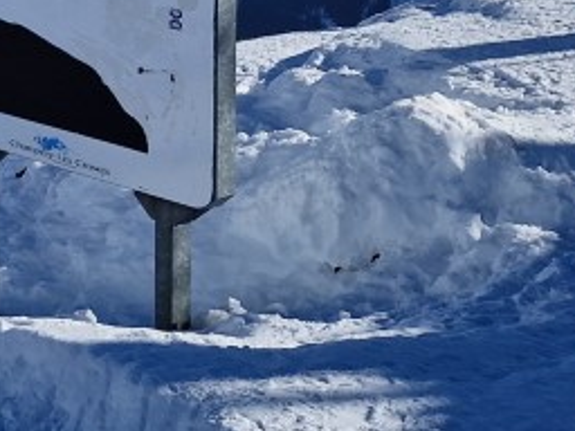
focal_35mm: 92
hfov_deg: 17.0
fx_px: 1528
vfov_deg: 14.7
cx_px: -505
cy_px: -265
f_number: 1.8
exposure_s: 1/3792
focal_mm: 5.4
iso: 50
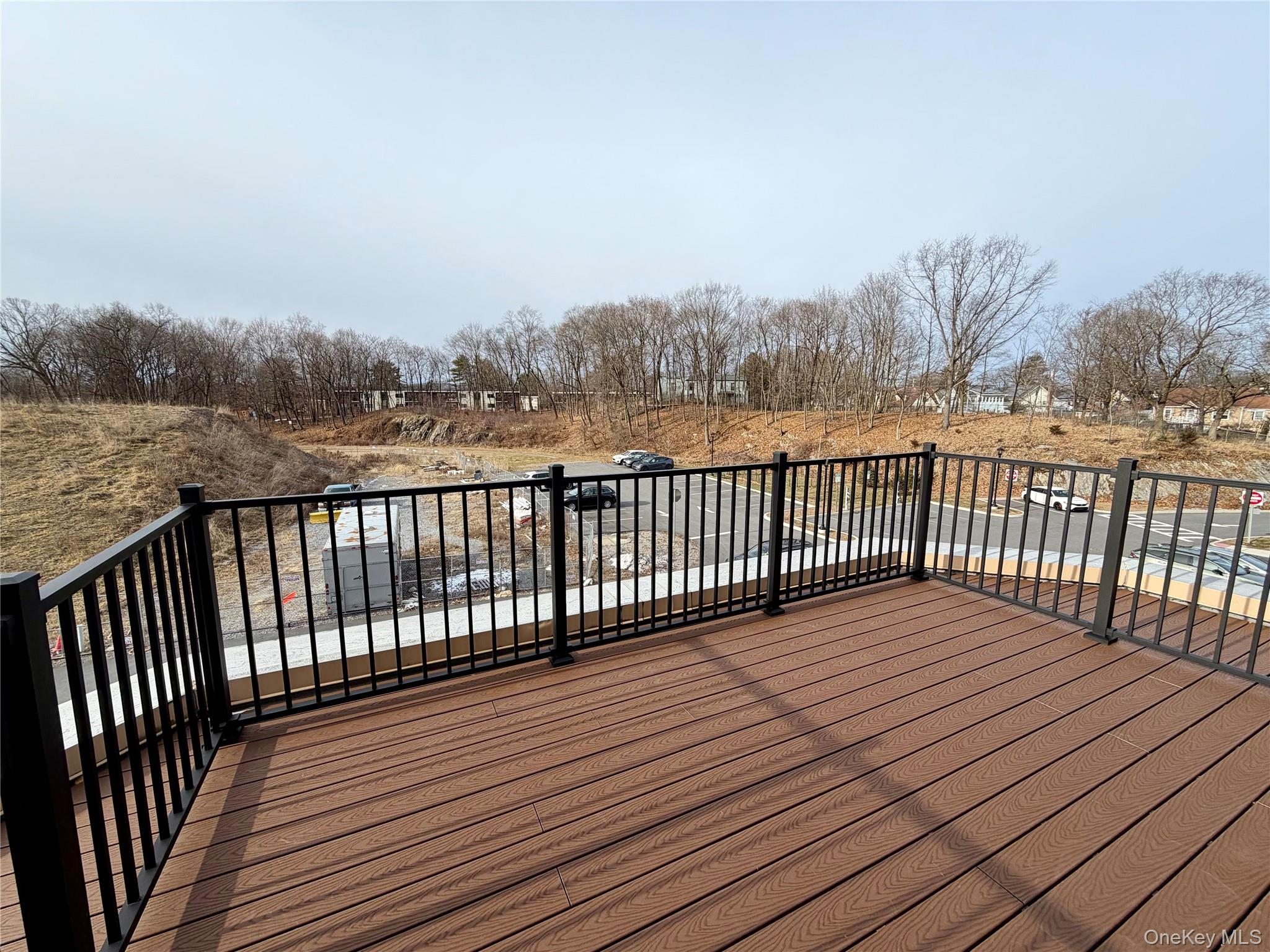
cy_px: 476
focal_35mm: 14
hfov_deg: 102.1
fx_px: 514
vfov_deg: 85.7
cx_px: 635
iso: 25
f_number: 2.2
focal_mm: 2.22
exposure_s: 1/770
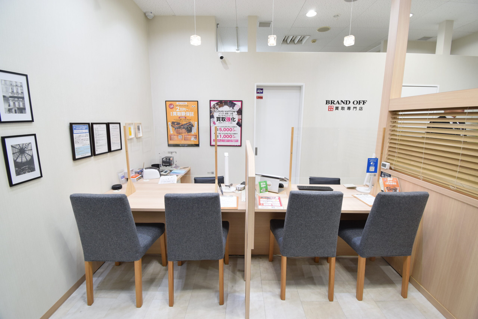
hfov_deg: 100.4
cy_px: 160
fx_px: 199
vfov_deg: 77.3
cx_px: 239
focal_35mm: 15
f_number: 8
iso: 800
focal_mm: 10
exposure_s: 1/30
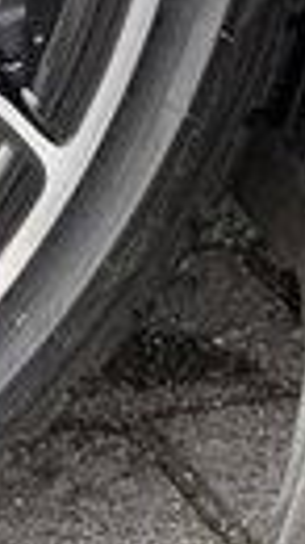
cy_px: -255
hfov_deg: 6.6
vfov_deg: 13.2
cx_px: -798
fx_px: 2231
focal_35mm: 155
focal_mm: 6.76
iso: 80
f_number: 1.78
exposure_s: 1/335
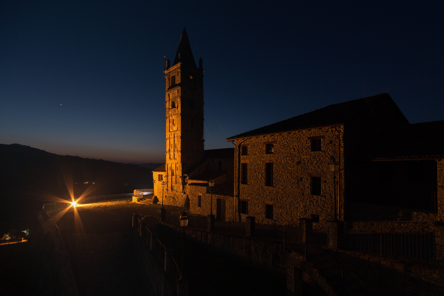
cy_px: 148
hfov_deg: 58.7
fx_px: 395
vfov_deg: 41.1
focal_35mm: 32
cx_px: 222
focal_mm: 21
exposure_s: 8
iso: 200
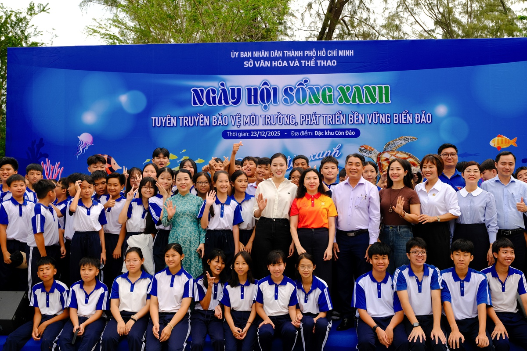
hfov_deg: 44.5
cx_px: 264
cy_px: 176
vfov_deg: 30.5
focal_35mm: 44
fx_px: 644
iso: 250
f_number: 4
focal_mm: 29.2
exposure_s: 1/320
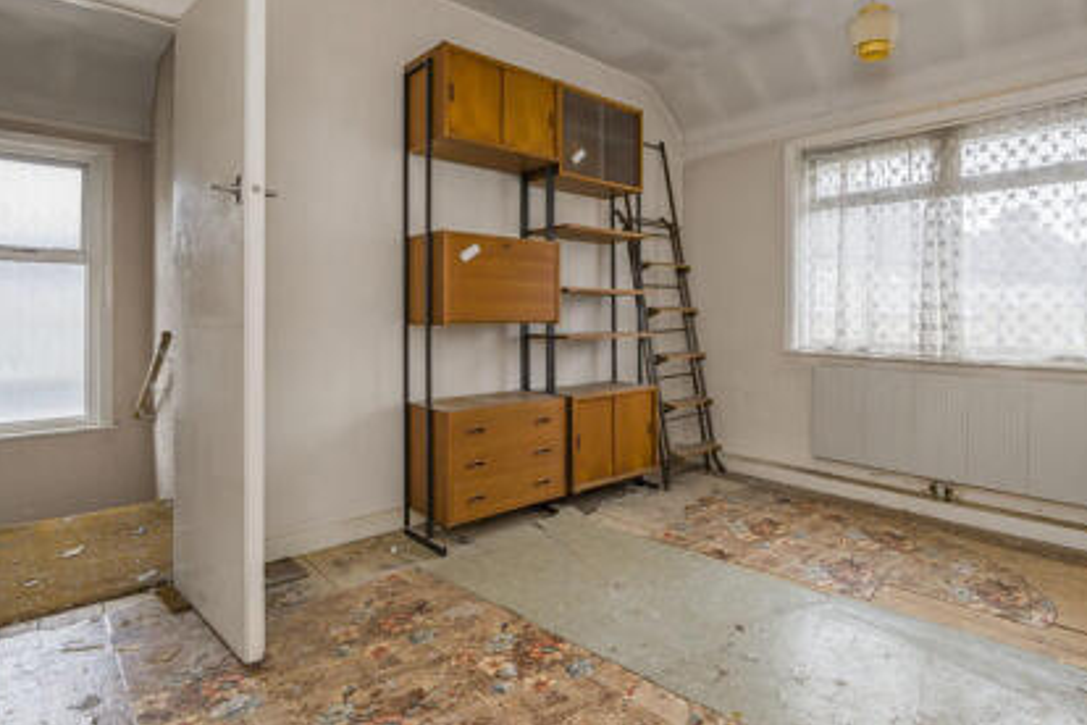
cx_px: 663
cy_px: 293
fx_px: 574
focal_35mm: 19
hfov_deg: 85.6
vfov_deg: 64.0
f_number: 9
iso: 320
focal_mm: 12
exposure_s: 1/25
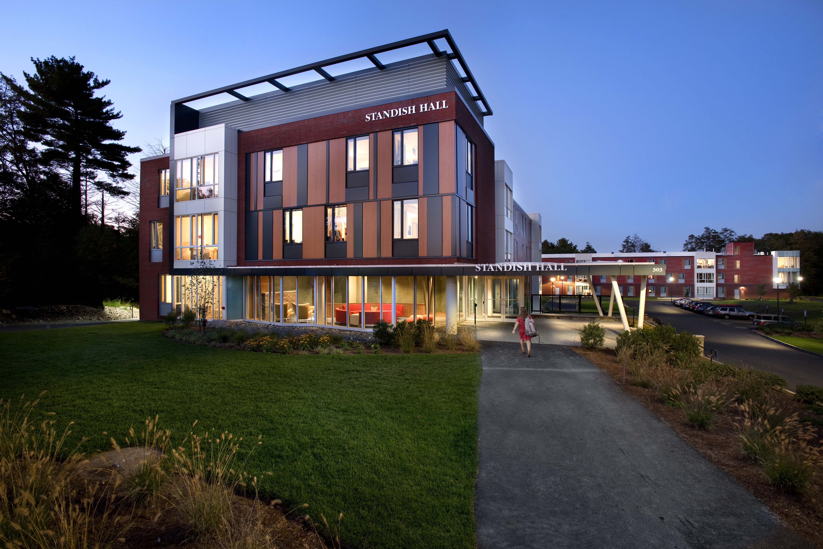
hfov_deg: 93.3
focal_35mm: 17
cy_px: 274
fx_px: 389
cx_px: 412
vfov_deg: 70.5
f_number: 9.5
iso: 400
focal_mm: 17
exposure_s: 1
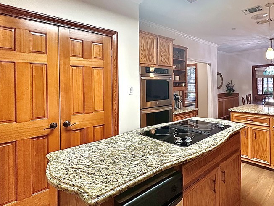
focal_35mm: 22
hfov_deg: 73.9
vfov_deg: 60.7
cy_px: 85
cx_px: 184
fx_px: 174
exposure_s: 1/120
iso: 320
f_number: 2.2
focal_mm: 2.22
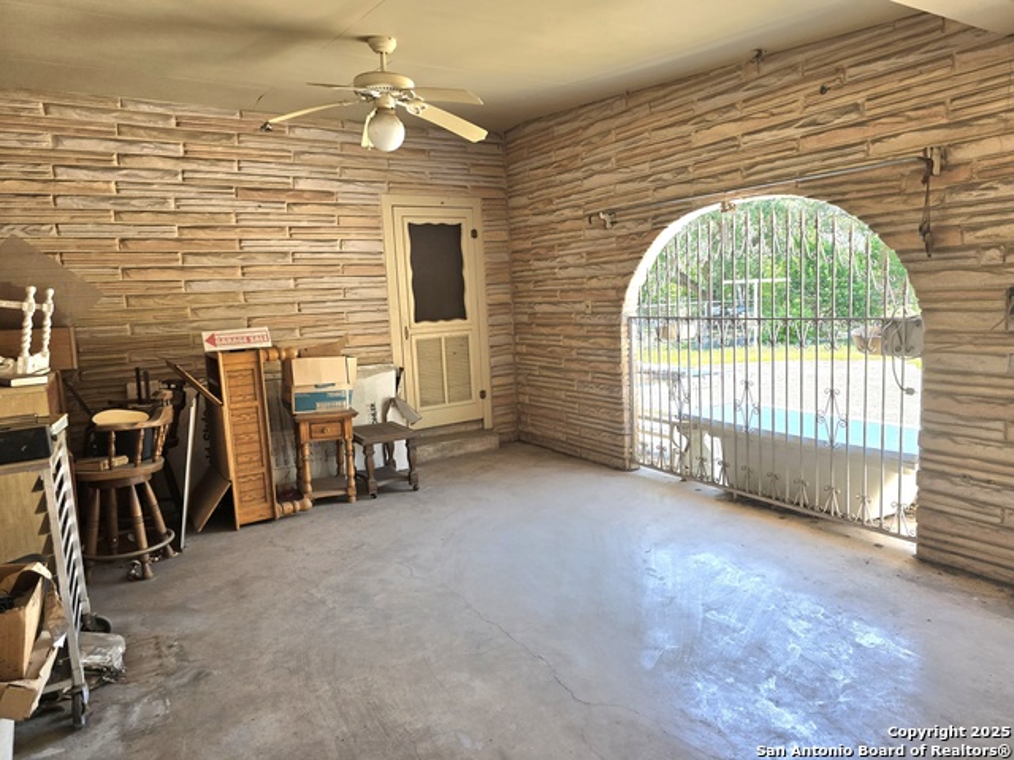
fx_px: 674
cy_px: 380
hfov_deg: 73.9
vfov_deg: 58.9
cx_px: 507
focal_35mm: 23
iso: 64
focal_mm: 6.3
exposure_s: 1/182
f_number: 1.7
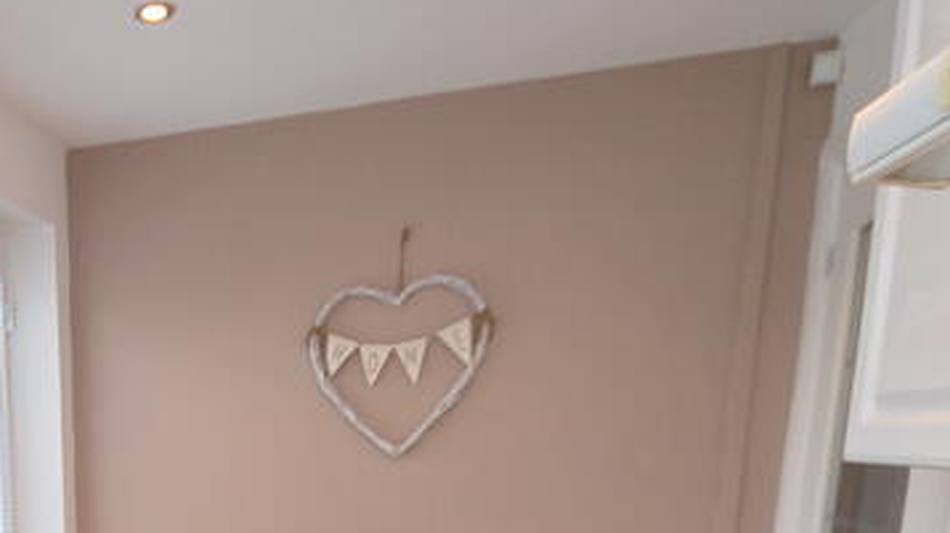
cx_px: 61
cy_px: 640
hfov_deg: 48.3
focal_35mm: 36
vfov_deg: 28.5
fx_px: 906
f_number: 4.5
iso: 200
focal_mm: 8
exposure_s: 1/30
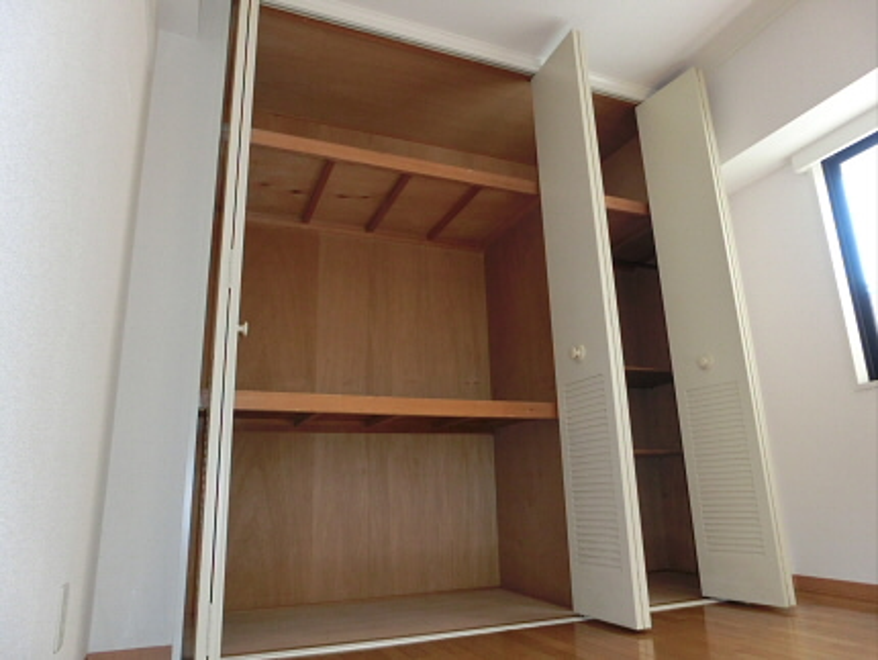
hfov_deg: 71.6
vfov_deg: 56.9
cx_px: 439
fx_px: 609
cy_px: 330
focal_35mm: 24
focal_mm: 4.24
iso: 400
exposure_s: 1/200
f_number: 3
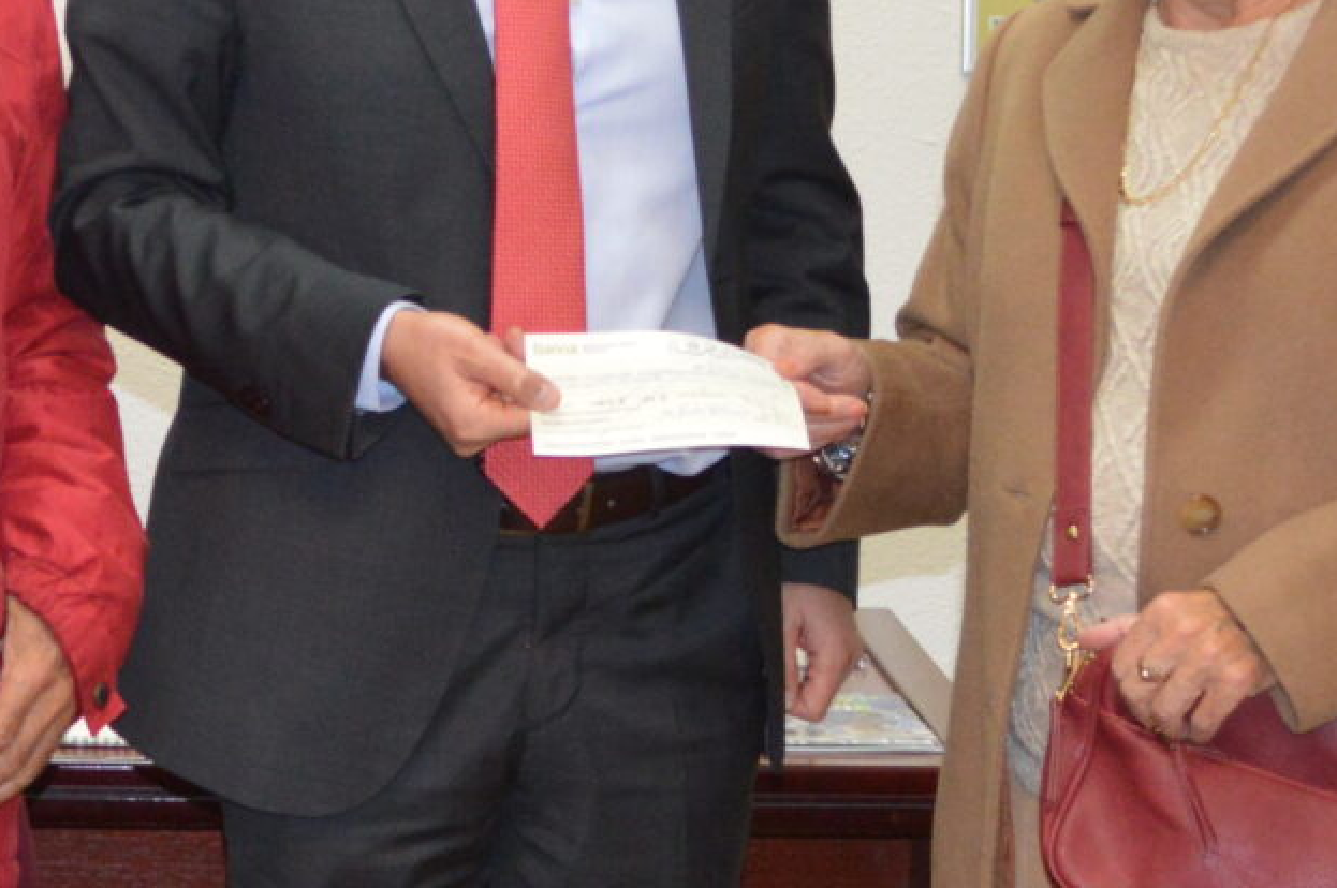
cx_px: -15
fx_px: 5491
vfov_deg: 9.3
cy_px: 414
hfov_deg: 13.7
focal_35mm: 148
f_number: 4
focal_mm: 24
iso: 1000
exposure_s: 1/60
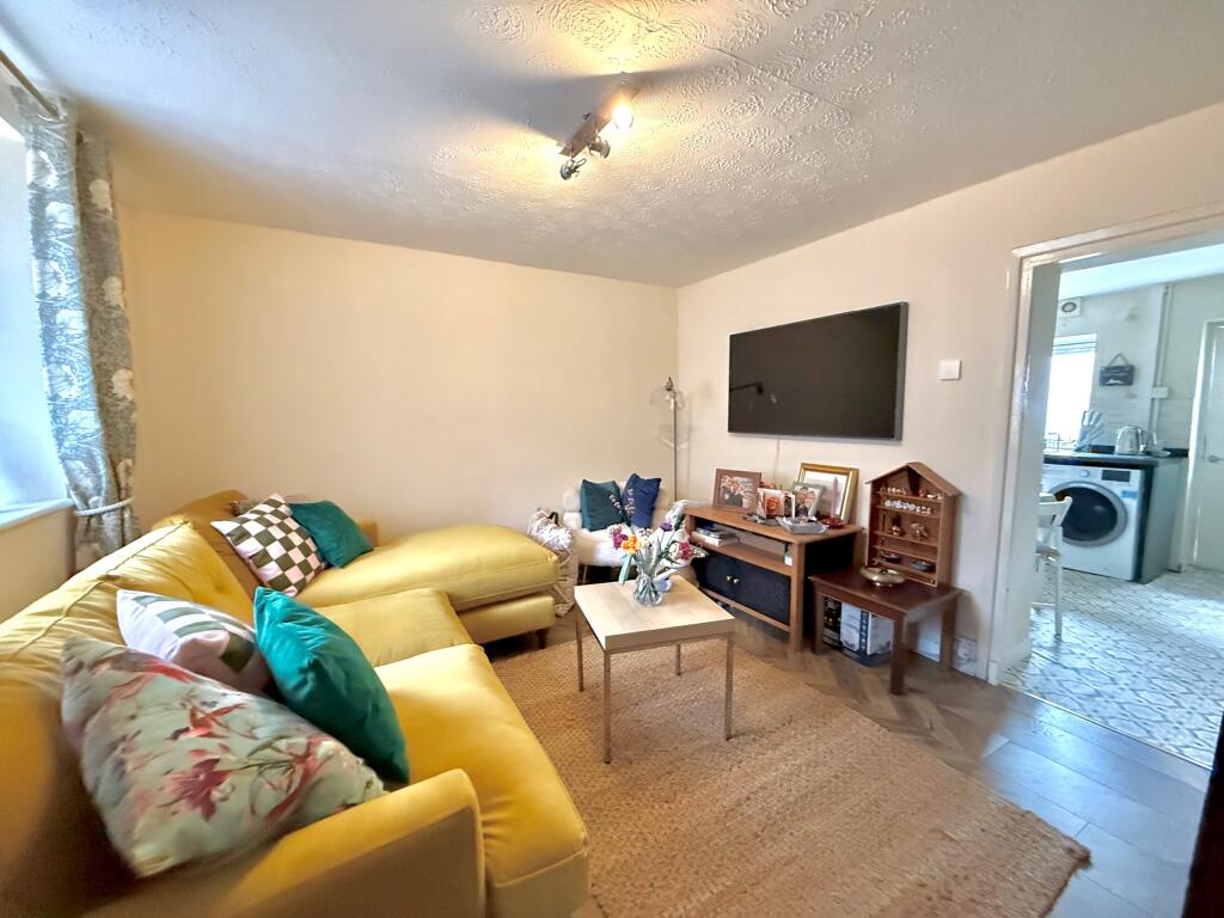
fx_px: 495
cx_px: 612
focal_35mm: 14
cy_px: 459
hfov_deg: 102.1
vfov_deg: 85.7
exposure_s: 1/60
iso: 800
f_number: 2.2
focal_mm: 2.22
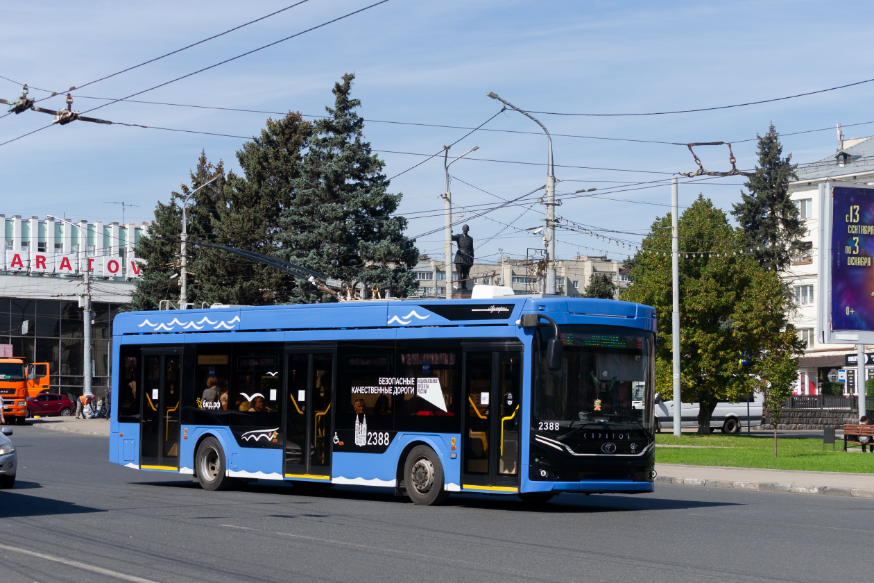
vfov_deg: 16.6
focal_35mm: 82
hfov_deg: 24.6
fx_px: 2003
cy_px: 292
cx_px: 437
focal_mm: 55
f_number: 7.1
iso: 200
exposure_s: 1/500
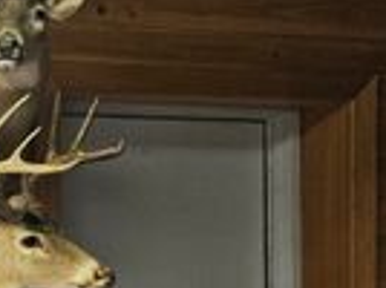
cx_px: -158
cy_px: 177
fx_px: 824
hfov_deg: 22.6
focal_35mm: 74
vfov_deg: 19.8
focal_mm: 5.4
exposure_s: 1/120
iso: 200
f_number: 1.8
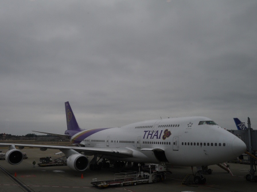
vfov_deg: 39.7
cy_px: 96
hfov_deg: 51.4
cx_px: 128
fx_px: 267
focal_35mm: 36
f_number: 6.3
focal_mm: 18
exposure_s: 1/200
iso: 160
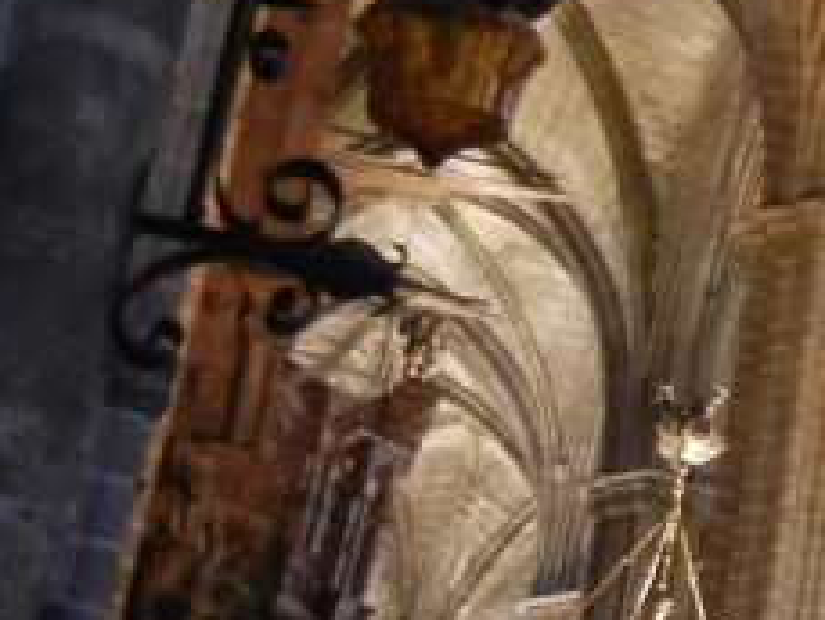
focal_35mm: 134
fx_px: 3195
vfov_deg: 11.1
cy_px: 234
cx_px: 1574
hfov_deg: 13.0
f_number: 3.5
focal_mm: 5.4
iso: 400
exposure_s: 1/3.1
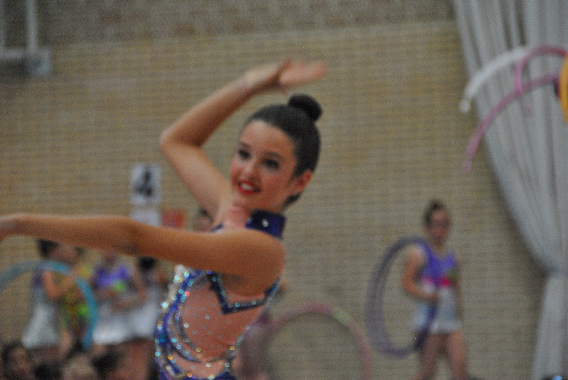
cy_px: 190
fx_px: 3317
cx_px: 284
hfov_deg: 9.8
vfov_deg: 6.6
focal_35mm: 210
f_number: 6
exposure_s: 1/125
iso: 800
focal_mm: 140
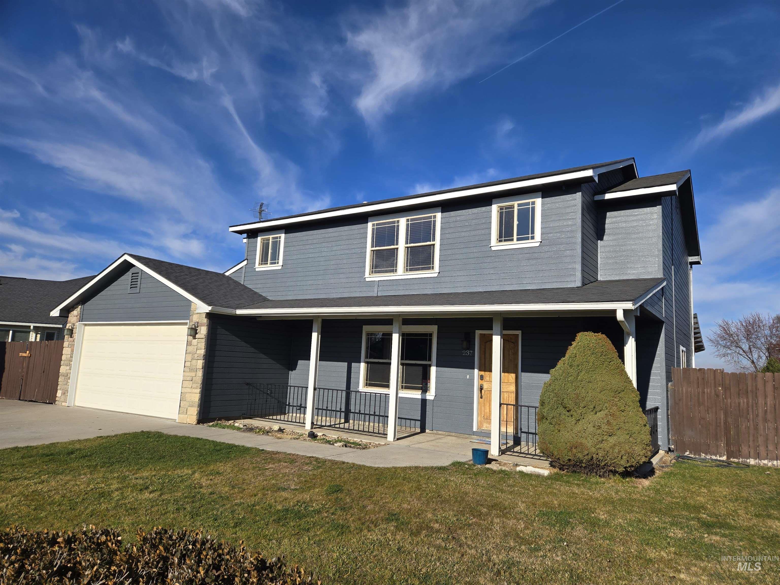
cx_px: 390
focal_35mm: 23
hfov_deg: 73.9
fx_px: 518
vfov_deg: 58.9
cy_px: 292
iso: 25
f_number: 1.8
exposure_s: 1/2937
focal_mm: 5.4
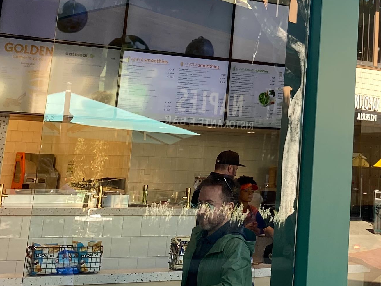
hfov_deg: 23.5
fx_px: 881
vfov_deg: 17.5
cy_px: -62
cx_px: 375
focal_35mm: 80
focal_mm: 4.25
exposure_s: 1/142
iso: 32
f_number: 1.8
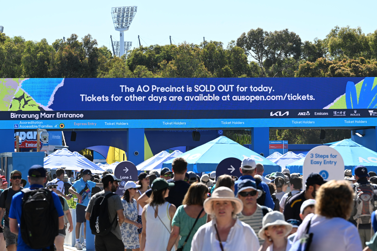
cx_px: 188
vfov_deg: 7.8
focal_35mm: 175
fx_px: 1832
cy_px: 126
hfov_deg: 11.7
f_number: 11
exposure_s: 1/160
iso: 160
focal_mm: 175
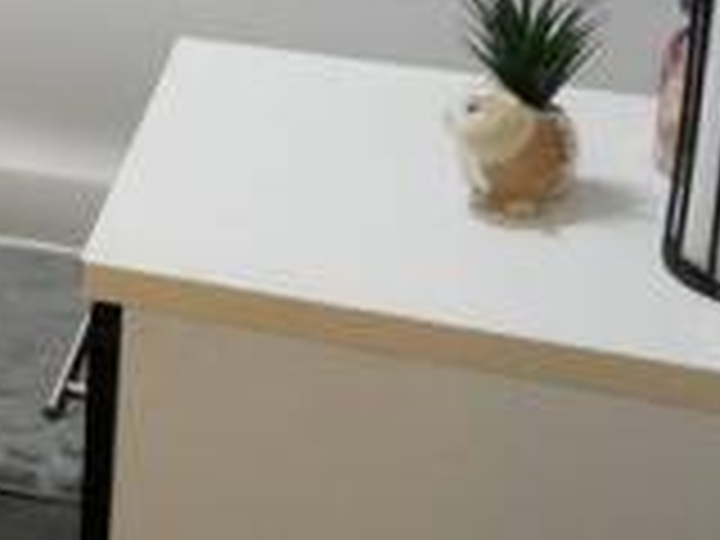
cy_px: -335
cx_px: -380
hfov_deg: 18.2
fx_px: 1976
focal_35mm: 95
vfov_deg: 14.3
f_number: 3.5
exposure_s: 1/60
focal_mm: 13
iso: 1250
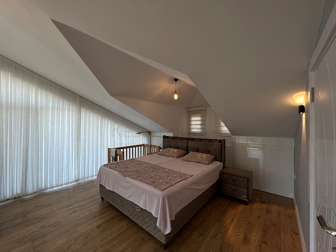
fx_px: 126
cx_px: 168
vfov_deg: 89.9
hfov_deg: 106.2
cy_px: 126
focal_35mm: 13
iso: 32
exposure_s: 1/129
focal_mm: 1.57
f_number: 1.8
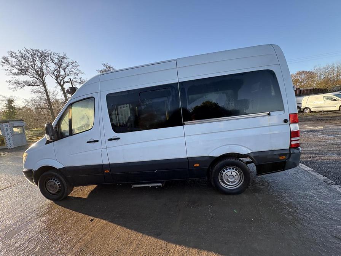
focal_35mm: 14
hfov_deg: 102.1
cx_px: 170
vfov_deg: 85.7
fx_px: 138
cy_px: 128
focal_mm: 2.22
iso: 50
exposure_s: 1/266
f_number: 2.2
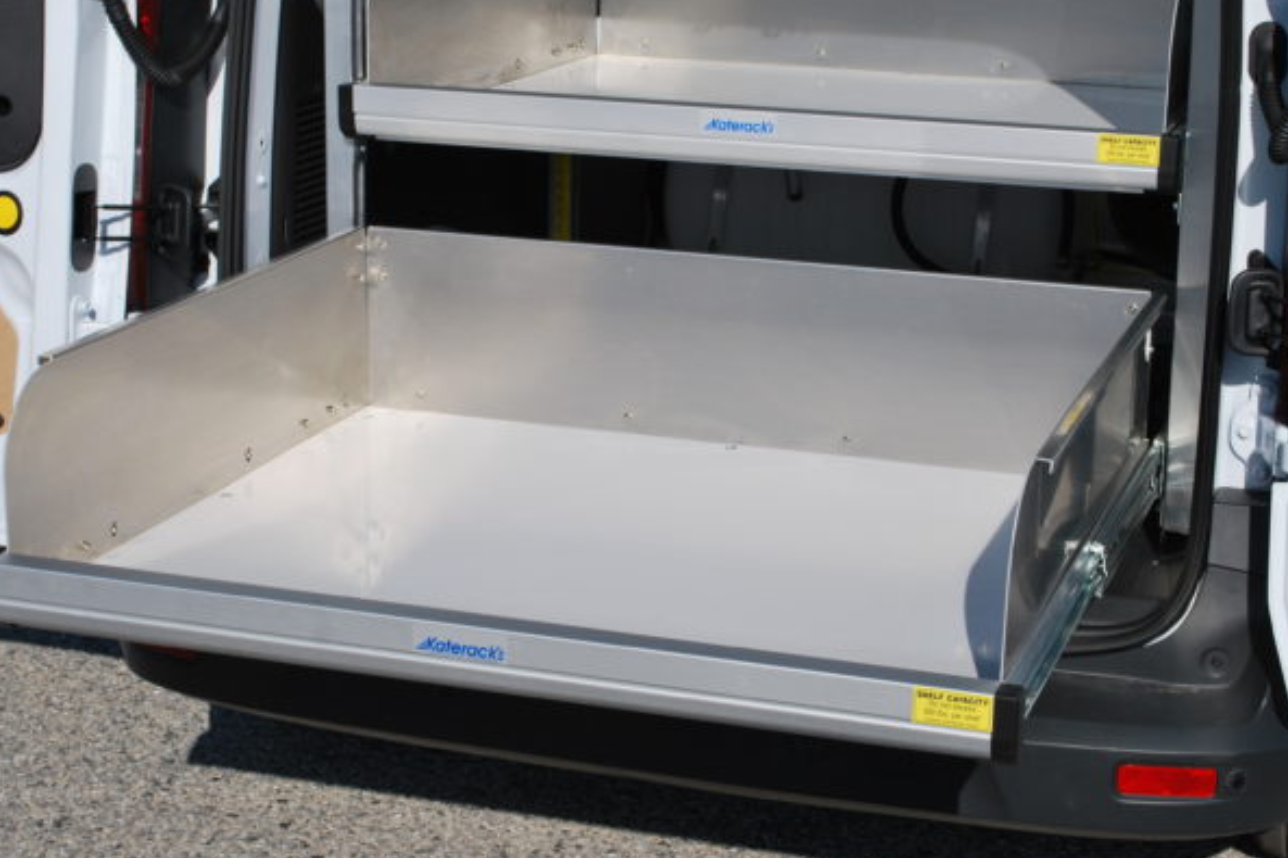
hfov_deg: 28.8
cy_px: 317
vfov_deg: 19.4
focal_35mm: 70
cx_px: 673
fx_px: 2504
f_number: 10
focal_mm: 36
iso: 100
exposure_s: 1/400
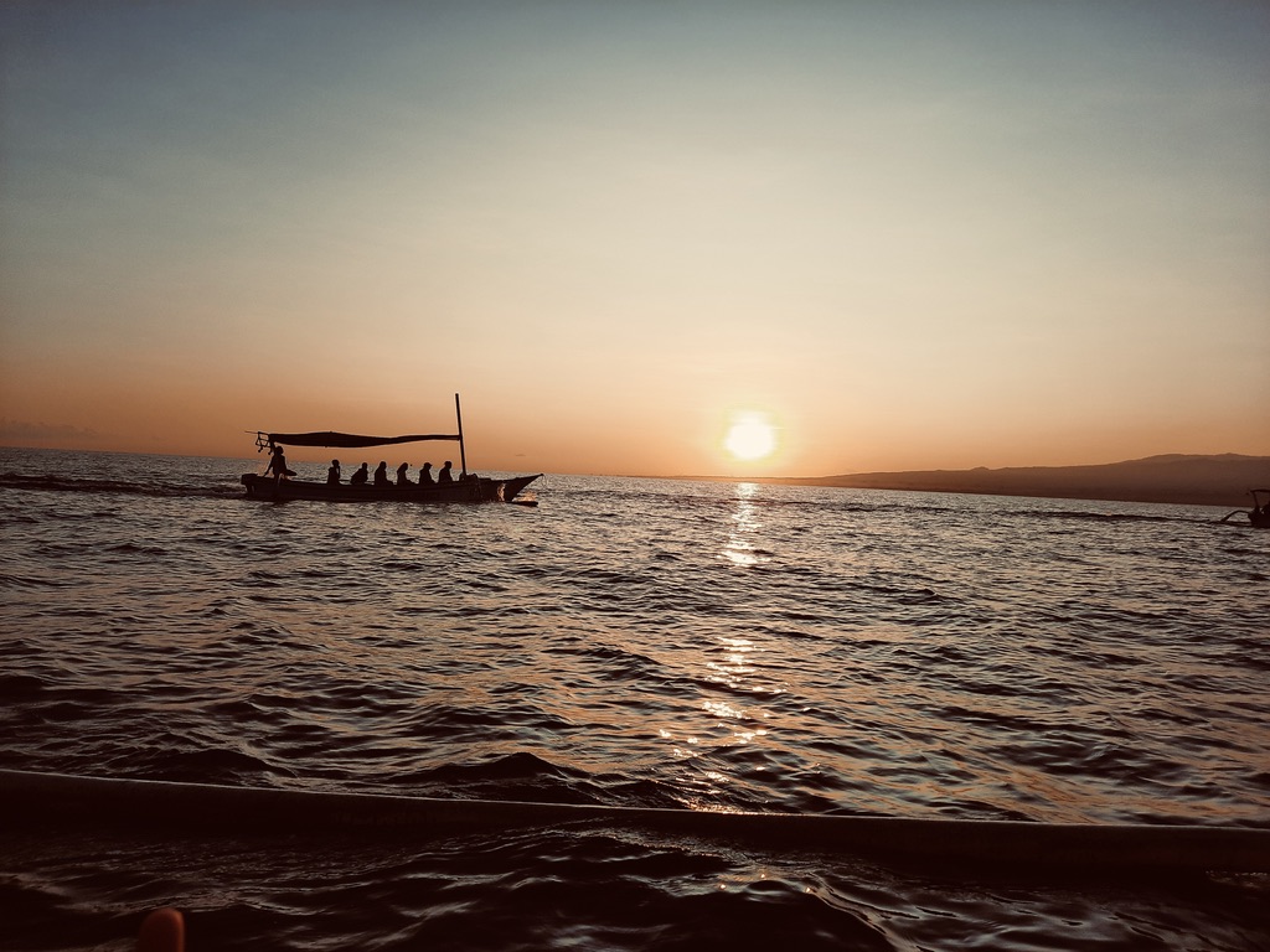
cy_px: 476
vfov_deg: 54.9
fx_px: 917
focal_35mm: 25
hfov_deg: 69.4
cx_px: 635
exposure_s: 1/1520
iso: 32
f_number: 2
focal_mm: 4.6
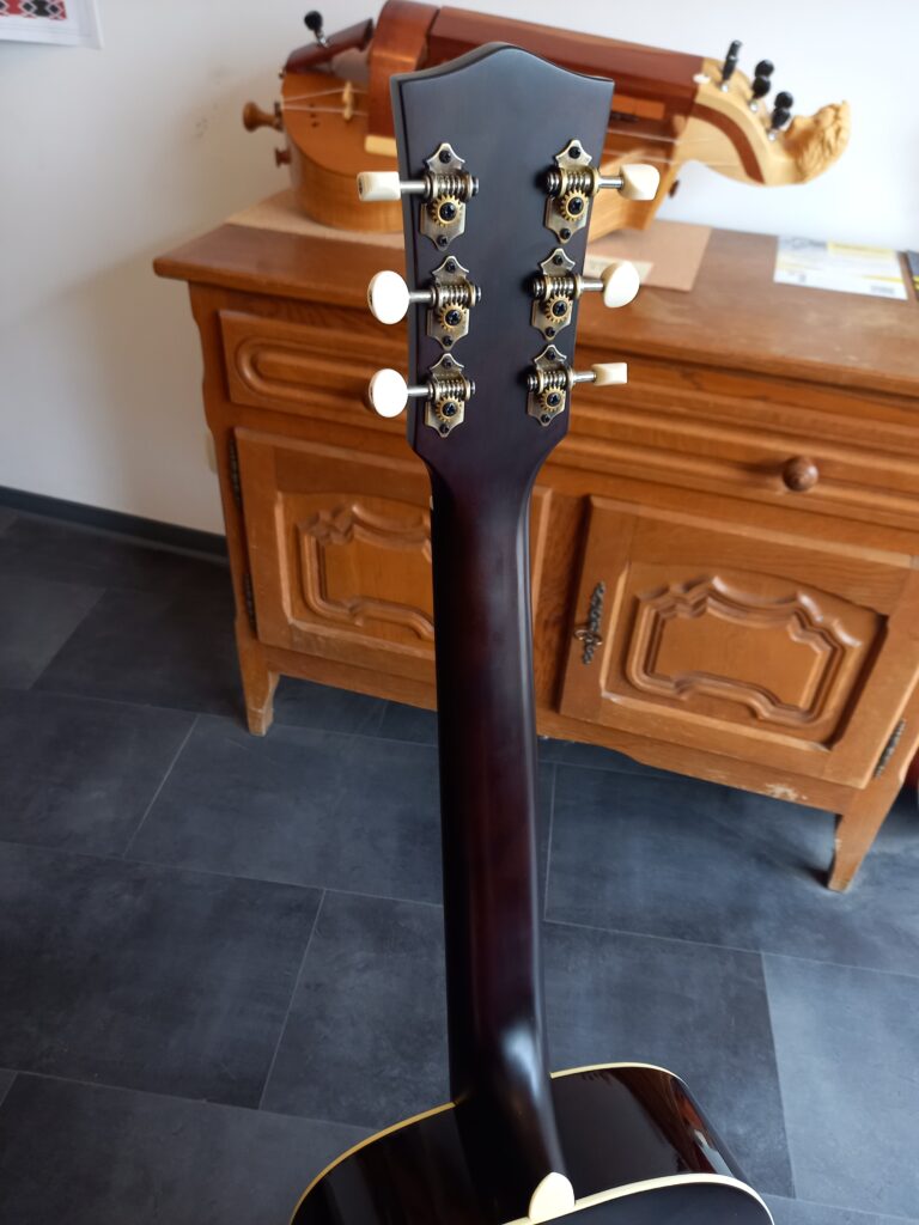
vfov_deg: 69.4
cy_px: 612
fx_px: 885
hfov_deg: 54.9
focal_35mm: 25
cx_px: 460
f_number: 1.8
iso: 320
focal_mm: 4.65
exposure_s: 1/33.3
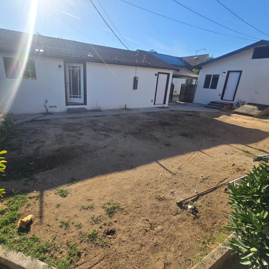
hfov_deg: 86.9
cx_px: 116
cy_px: 129
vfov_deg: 87.4
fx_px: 141
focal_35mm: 16
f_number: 2.2
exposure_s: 1/2572
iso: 50
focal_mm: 2.2
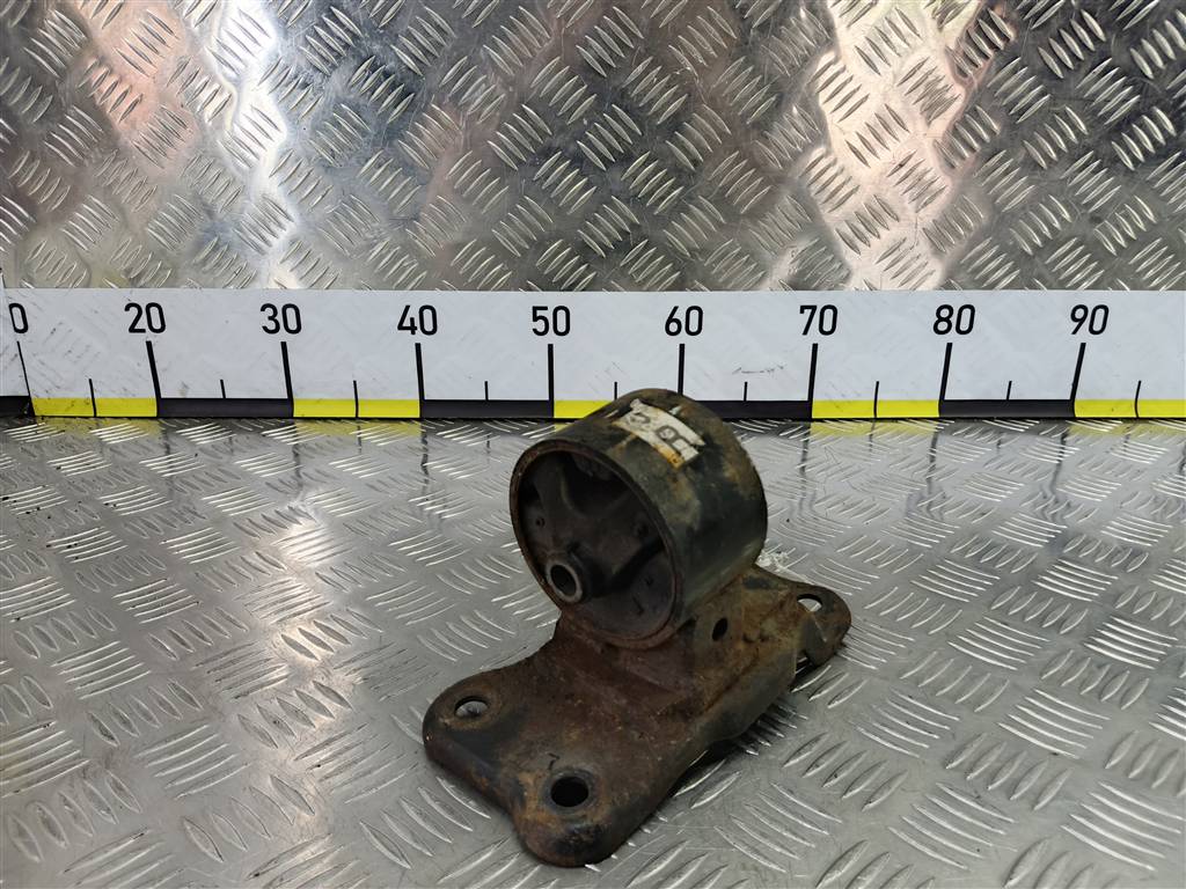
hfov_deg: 65.3
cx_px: 593
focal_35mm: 27
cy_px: 444
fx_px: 925
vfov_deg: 51.4
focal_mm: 4.11
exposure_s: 1/33.3
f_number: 1.6
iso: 120
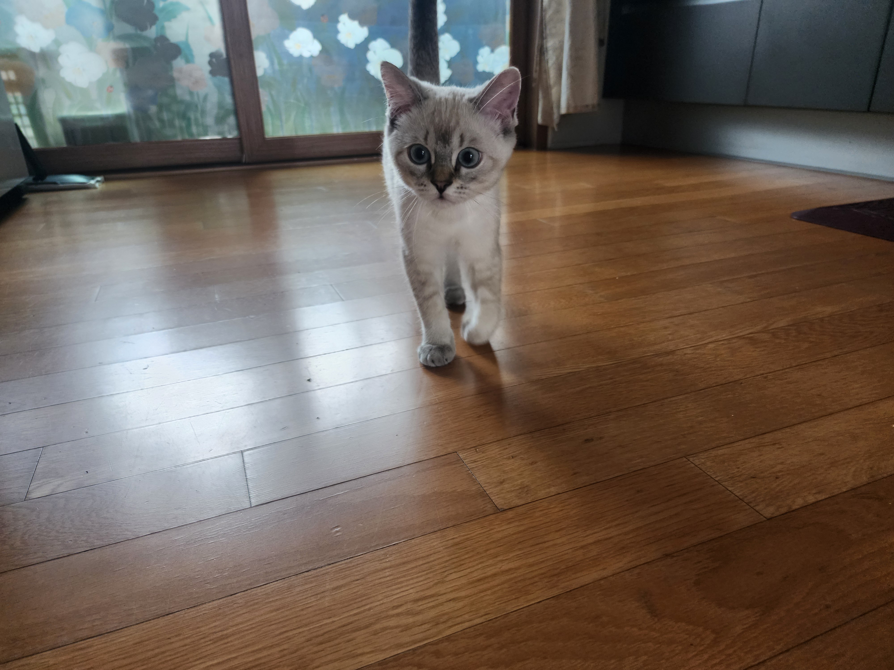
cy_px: 335
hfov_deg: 73.9
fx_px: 594
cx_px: 447
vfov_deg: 58.9
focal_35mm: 23
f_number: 1.8
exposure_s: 1/120
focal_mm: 6.4
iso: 320
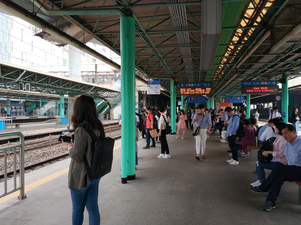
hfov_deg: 56.8
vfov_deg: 44.2
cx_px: 150
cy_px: 112
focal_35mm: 32
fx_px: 278
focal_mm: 4.5
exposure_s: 1/120
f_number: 2
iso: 155
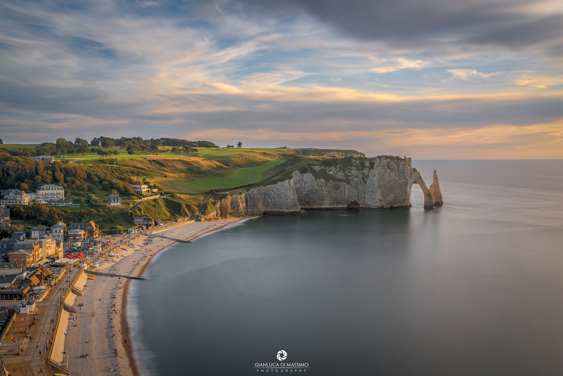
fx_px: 626
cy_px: 188
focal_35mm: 40
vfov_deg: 33.4
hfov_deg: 48.5
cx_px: 282
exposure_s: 30
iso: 100
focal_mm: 40
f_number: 4
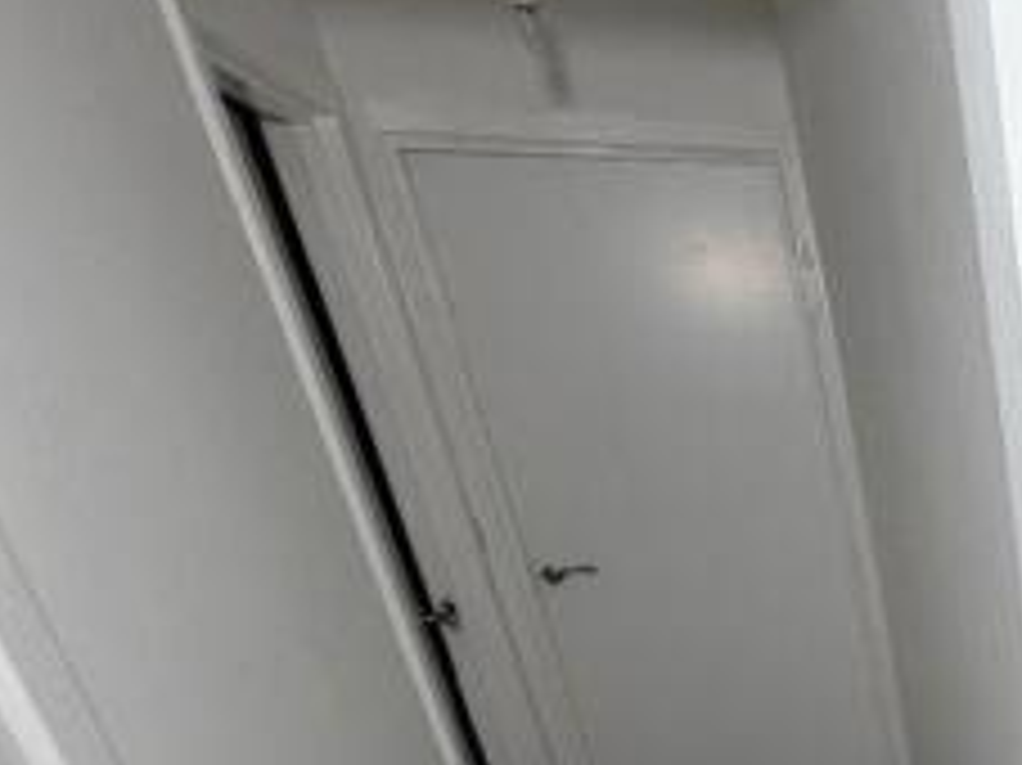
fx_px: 1062
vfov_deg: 35.5
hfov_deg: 36.1
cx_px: 1299
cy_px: 781
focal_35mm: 36
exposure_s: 1/121
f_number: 2.2
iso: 64
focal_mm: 2.22
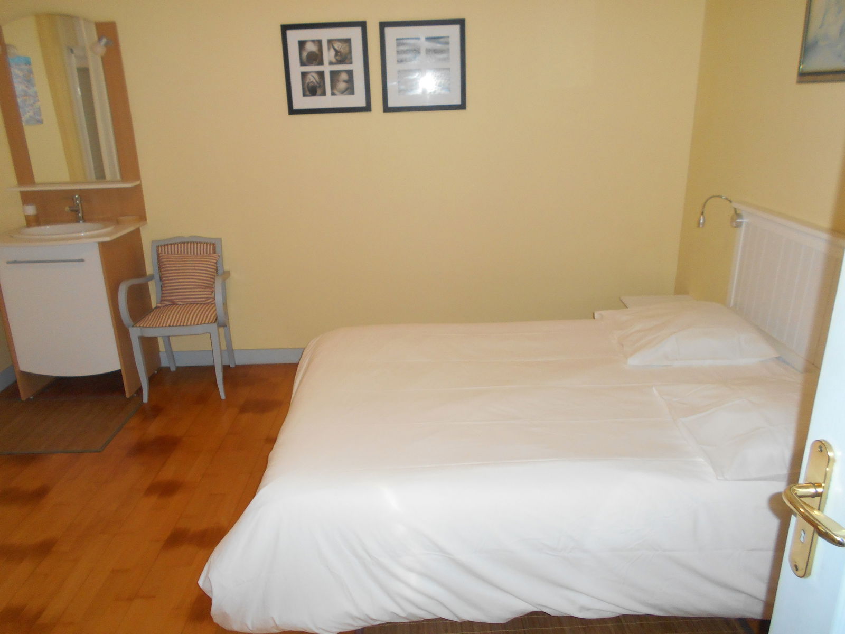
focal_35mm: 26
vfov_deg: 53.1
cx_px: 422
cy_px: 317
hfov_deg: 67.3
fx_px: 635
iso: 250
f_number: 3.2
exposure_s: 1/25
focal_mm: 4.6
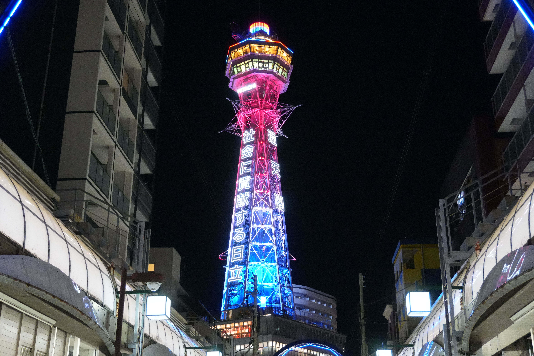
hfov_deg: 43.6
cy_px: 178
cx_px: 267
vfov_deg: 29.9
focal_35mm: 45
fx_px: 667
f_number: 5
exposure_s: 1/80
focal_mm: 30
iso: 6400
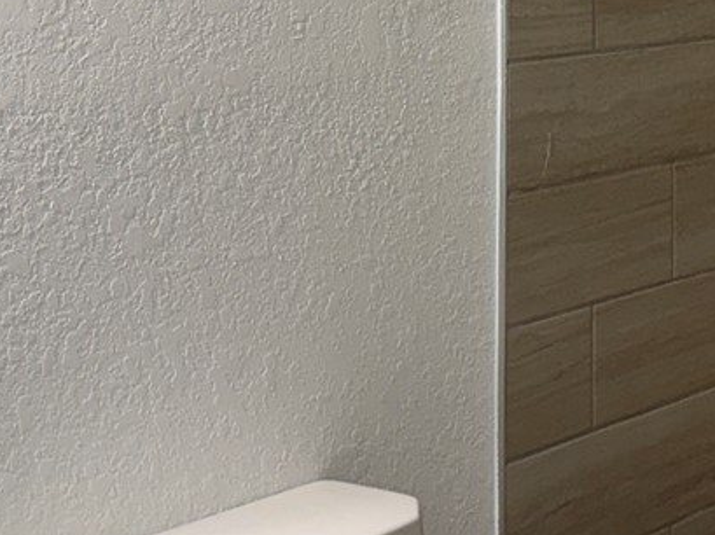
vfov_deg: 15.2
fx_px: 1940
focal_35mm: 94
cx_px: 858
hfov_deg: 19.6
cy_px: -107
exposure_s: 1/120
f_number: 1.78
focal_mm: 6.76
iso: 125
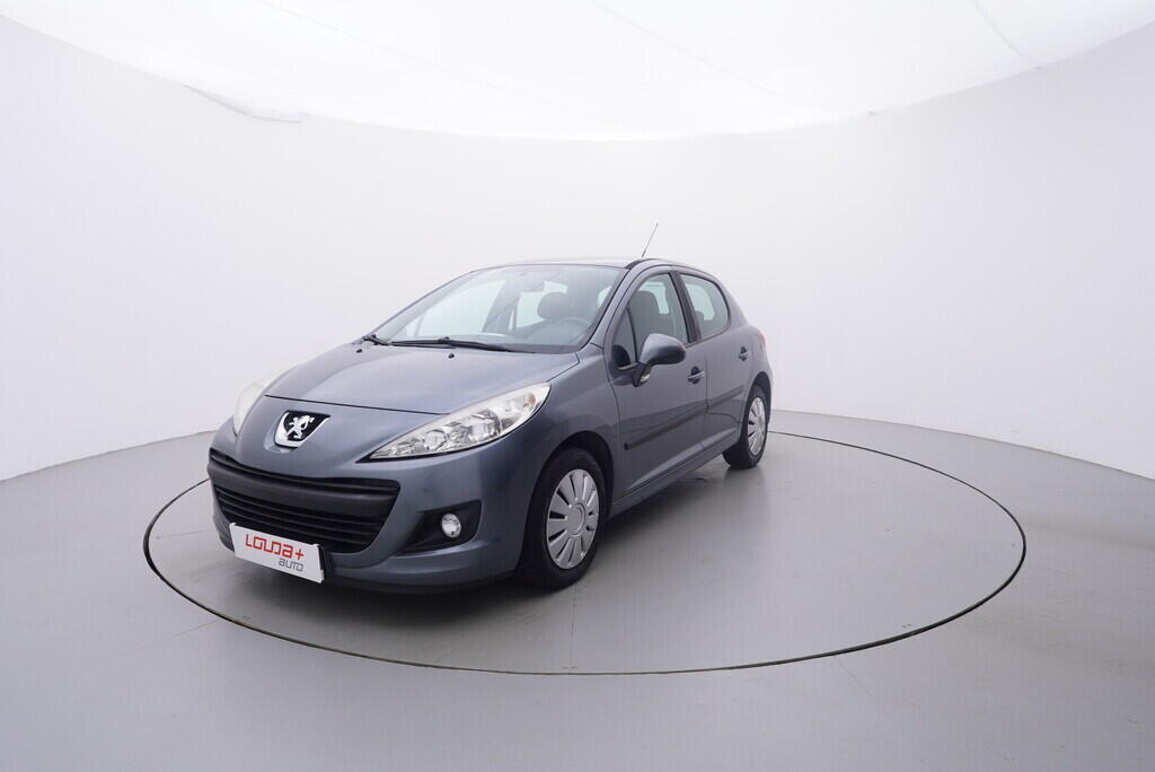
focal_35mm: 22
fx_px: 722
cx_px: 578
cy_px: 386
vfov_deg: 56.2
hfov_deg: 77.3
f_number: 5
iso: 200
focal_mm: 15
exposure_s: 1/80
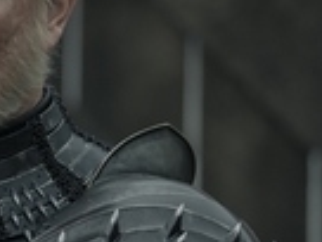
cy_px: 251
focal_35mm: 413
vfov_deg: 3.6
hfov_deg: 4.8
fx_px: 3842
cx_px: -226
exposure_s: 1/320
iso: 640
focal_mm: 96
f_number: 2.8
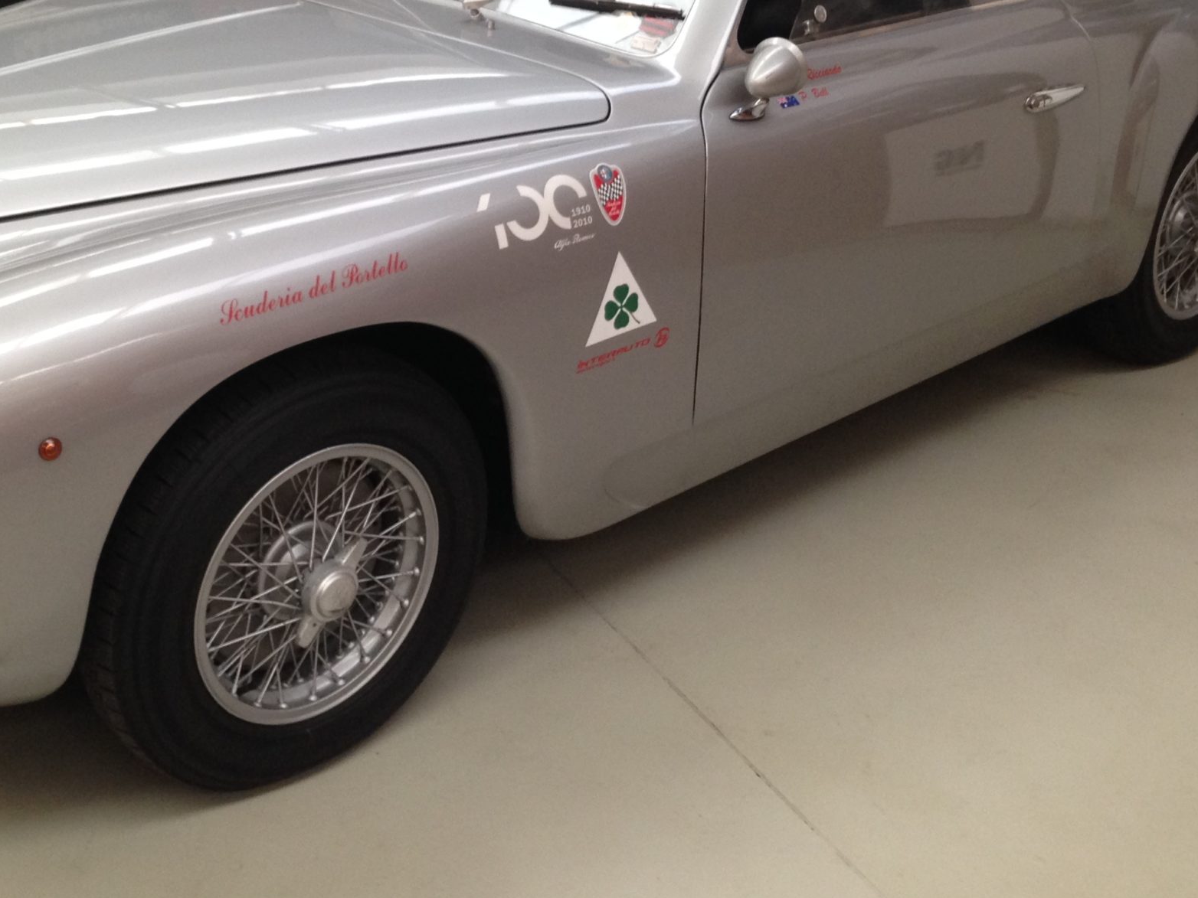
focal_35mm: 54
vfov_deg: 26.8
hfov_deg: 35.3
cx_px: 440
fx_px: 1869
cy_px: 269
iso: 100
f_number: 2.4
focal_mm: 4.12
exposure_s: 1/20
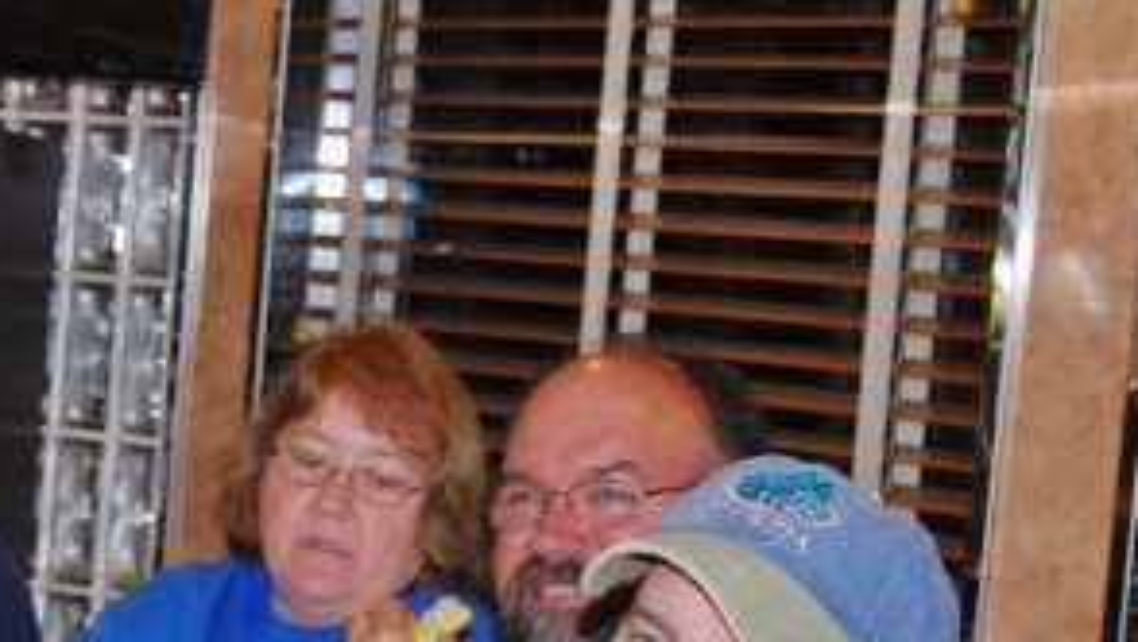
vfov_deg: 9.3
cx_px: -19
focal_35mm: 130
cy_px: 696
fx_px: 3926
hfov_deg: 16.1
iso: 200
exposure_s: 1/60
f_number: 5
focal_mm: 38
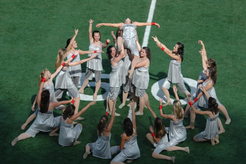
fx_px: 1997
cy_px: 82
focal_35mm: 292
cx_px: 123
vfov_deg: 4.7
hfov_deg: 7.0
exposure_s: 1/640
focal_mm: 195
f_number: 6.3
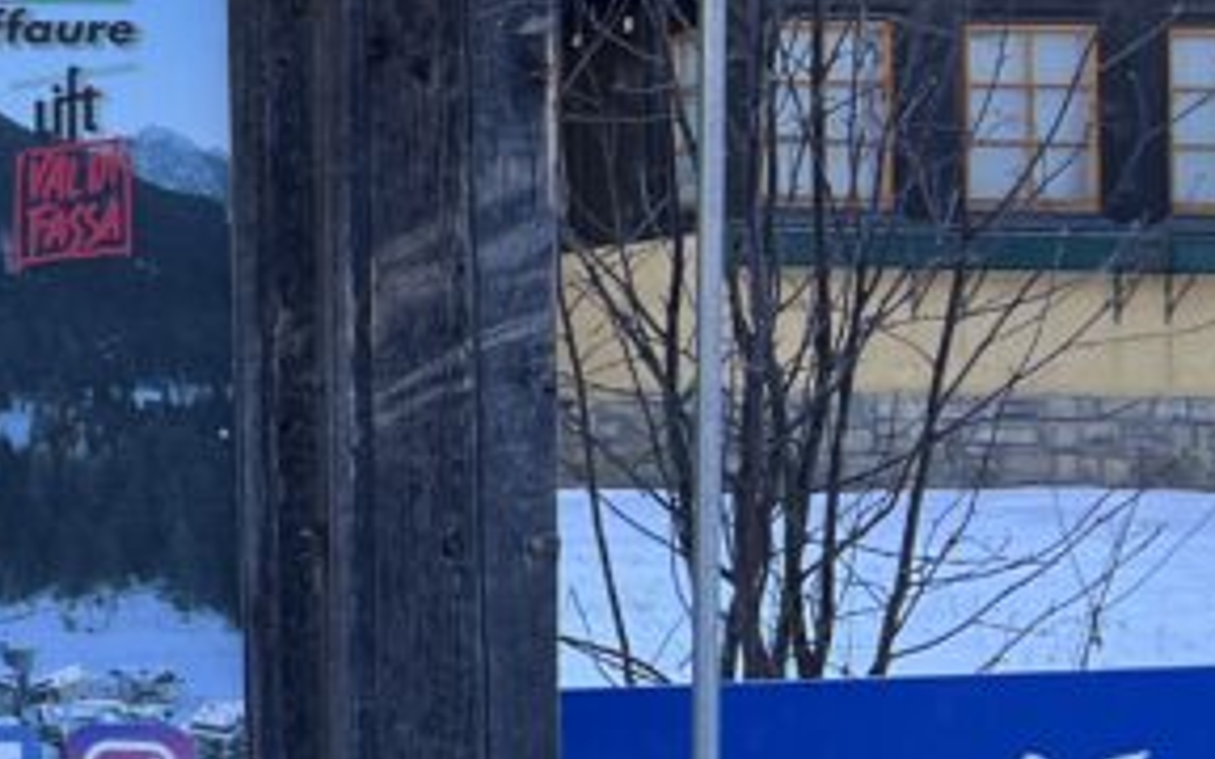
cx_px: -920
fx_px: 3245
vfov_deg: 13.3
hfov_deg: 17.5
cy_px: 358
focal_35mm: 98
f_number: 1.5
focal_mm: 5.7
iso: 50
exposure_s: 1/696
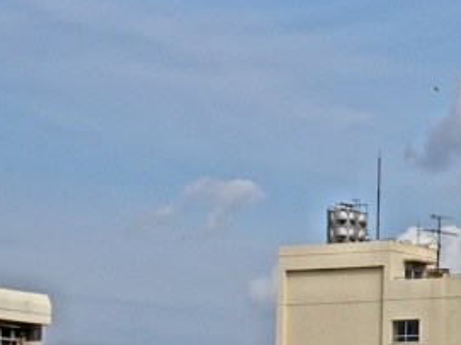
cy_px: 330
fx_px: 2902
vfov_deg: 6.8
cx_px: 633
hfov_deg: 8.9
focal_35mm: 218
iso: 100
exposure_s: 1/320
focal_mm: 40
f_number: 10
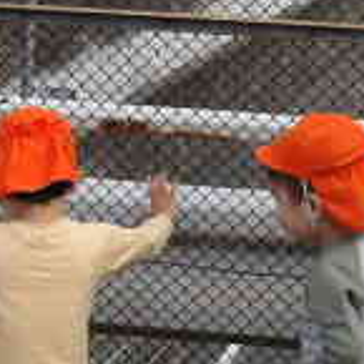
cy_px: 126
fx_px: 1249
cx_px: 472
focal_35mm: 105
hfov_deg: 15.8
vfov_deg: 16.5
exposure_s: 1/721
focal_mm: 4.9
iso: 100
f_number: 3
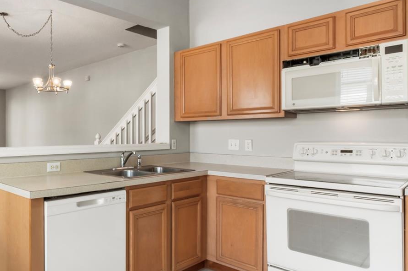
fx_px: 306
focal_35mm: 27
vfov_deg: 47.9
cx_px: 110
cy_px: 135
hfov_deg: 64.0
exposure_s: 1/3
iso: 320
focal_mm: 10
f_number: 16
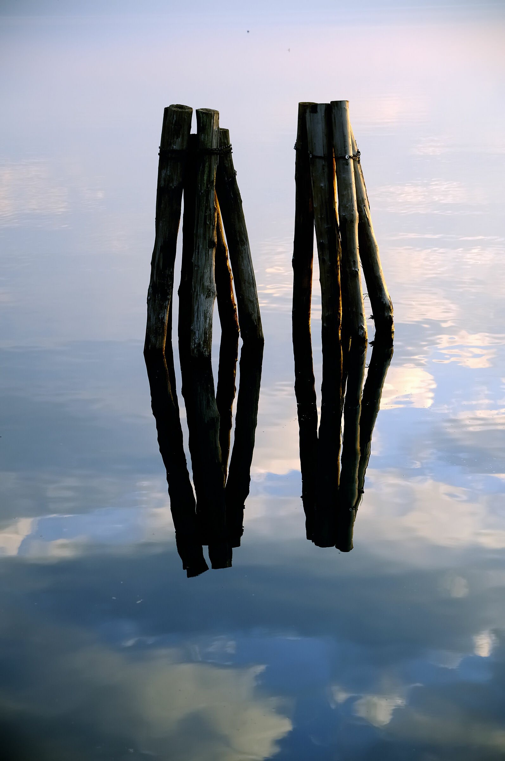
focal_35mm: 75
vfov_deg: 27.0
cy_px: 380
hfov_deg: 18.1
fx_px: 1582
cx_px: 252
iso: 200
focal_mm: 50
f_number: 2.8
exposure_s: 1/160
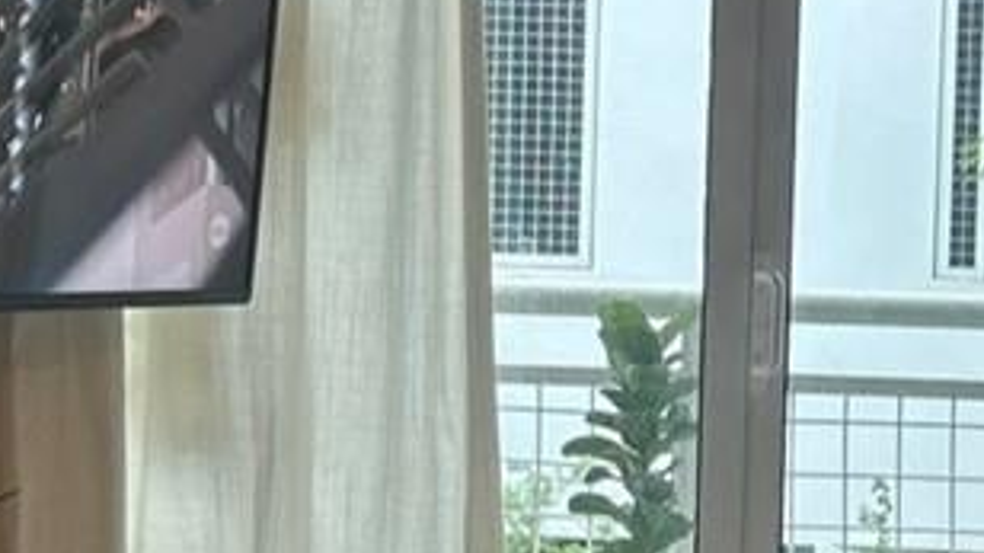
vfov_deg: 8.2
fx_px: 3834
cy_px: 337
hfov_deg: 14.6
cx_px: 642
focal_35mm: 147
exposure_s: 1/60
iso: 64
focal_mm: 5.7
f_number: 1.5
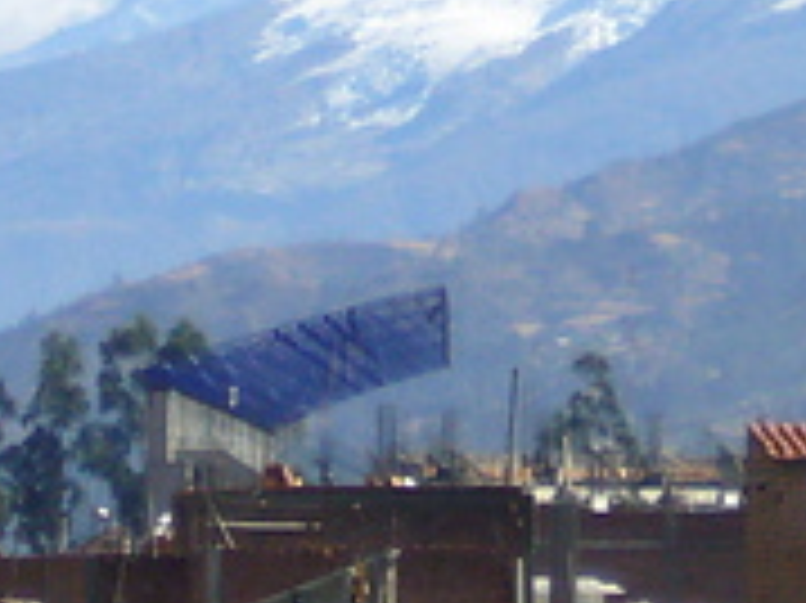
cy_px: 248
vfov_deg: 3.1
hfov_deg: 4.2
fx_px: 11099
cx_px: 392
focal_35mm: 477
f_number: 5.6
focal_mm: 16.8
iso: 80
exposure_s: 1/320
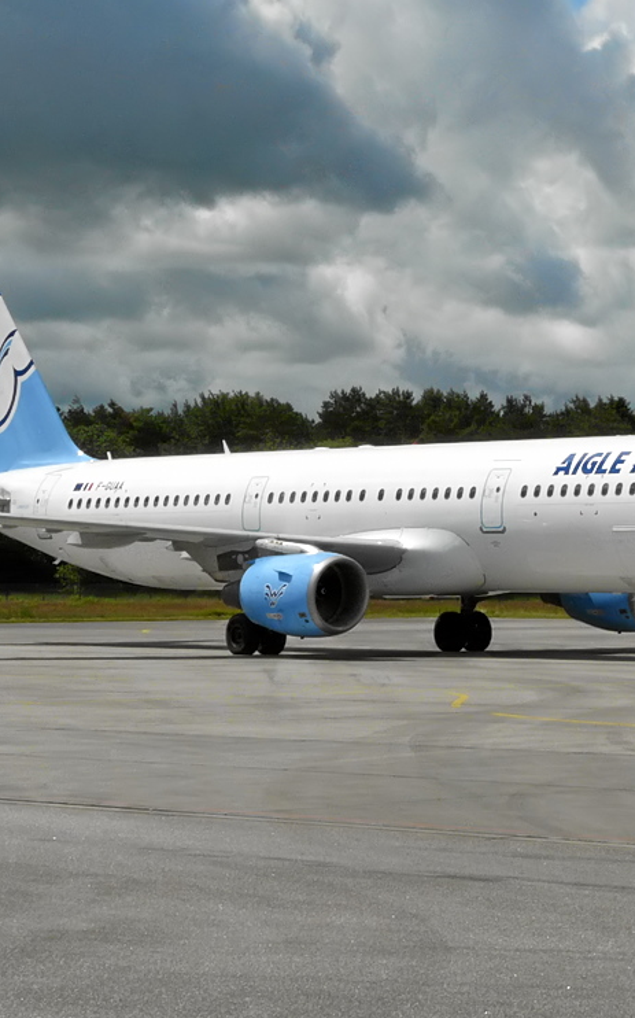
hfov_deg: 12.9
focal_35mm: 101
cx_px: 324
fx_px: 2800
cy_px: 521
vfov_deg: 20.6
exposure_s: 1/500
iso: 100
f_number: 8
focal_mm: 11.4
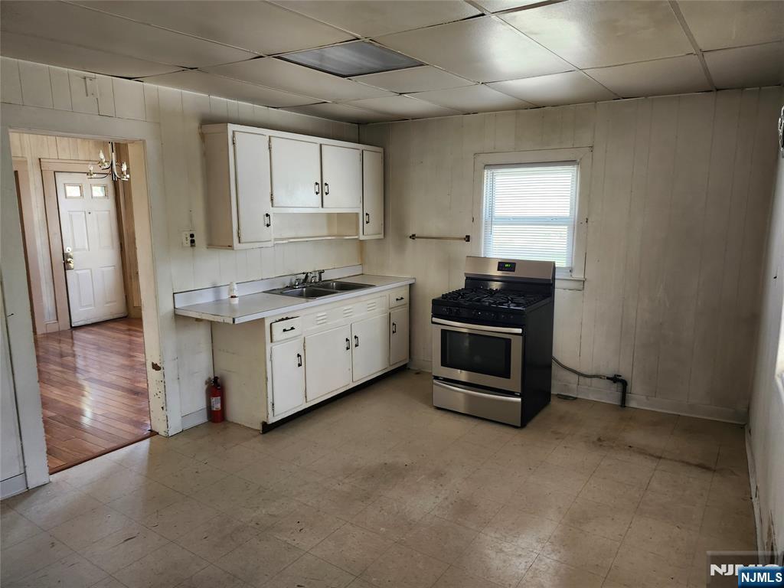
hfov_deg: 73.9
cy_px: 294
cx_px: 392
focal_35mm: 23
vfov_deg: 58.9
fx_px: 521
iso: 320
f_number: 1.8
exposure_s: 1/120
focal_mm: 5.54
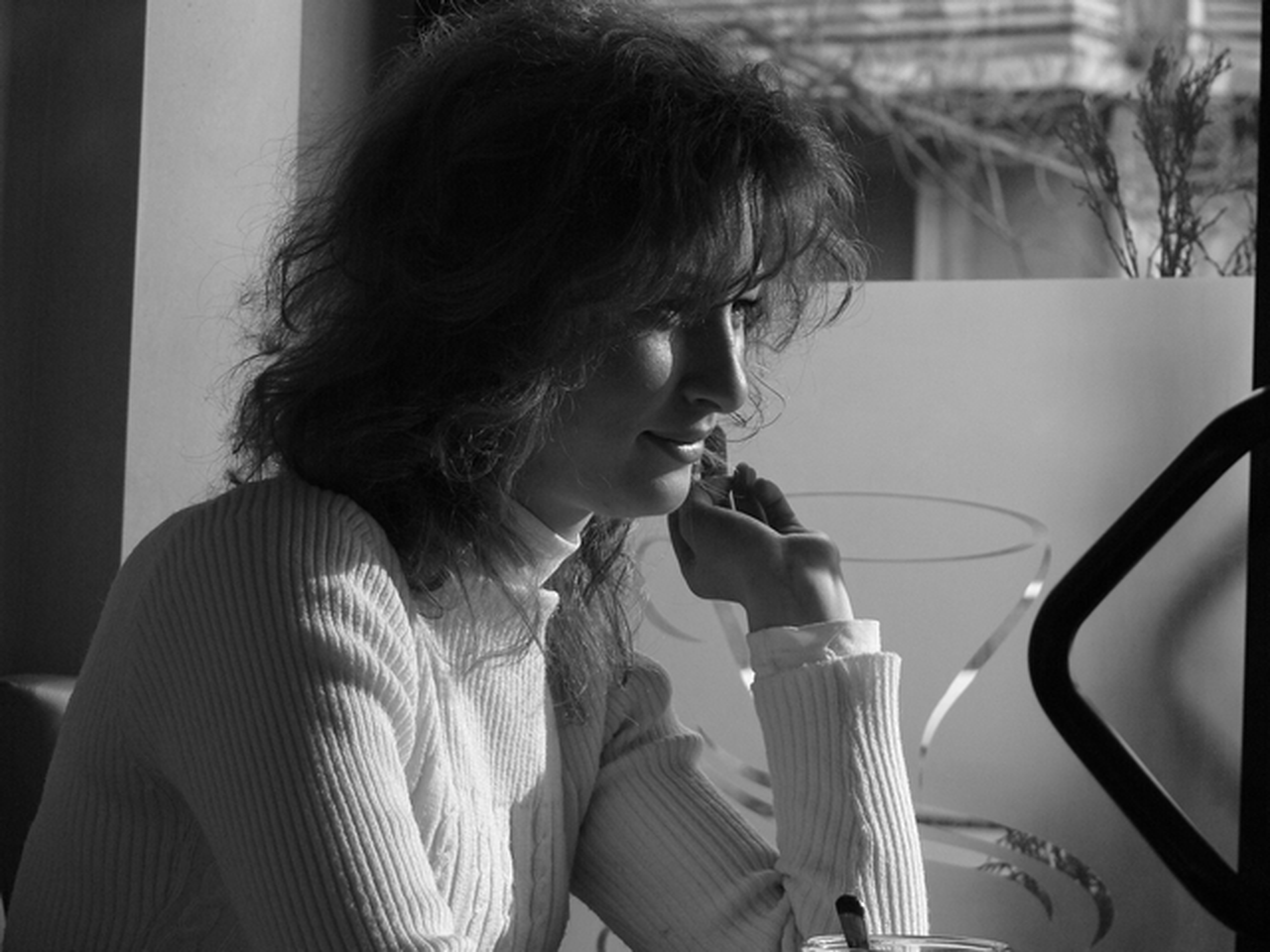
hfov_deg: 16.7
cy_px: 476
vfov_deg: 12.6
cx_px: 635
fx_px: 4329
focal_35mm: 118
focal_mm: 25
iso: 200
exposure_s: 1/320
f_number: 3.6
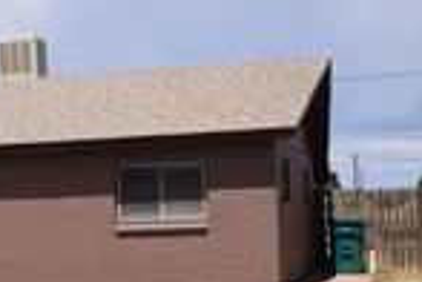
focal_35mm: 102
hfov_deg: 18.5
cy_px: 270
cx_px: -141
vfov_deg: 13.3
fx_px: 1196
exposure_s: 1/500
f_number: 11
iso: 200
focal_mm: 20
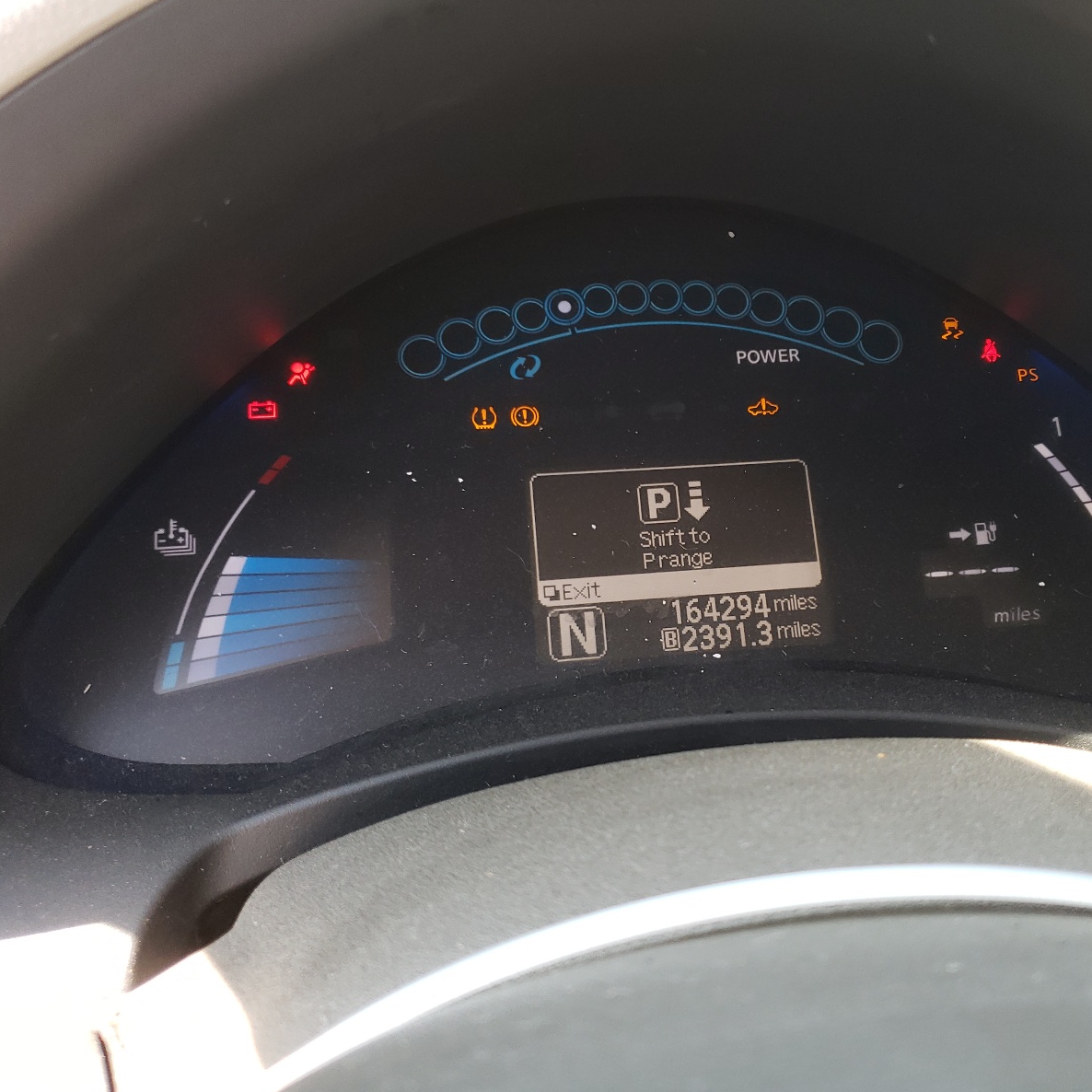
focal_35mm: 31
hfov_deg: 51.8
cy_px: 545
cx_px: 703
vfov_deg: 52.5
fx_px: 1106
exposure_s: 1/120
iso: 78
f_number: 1.5
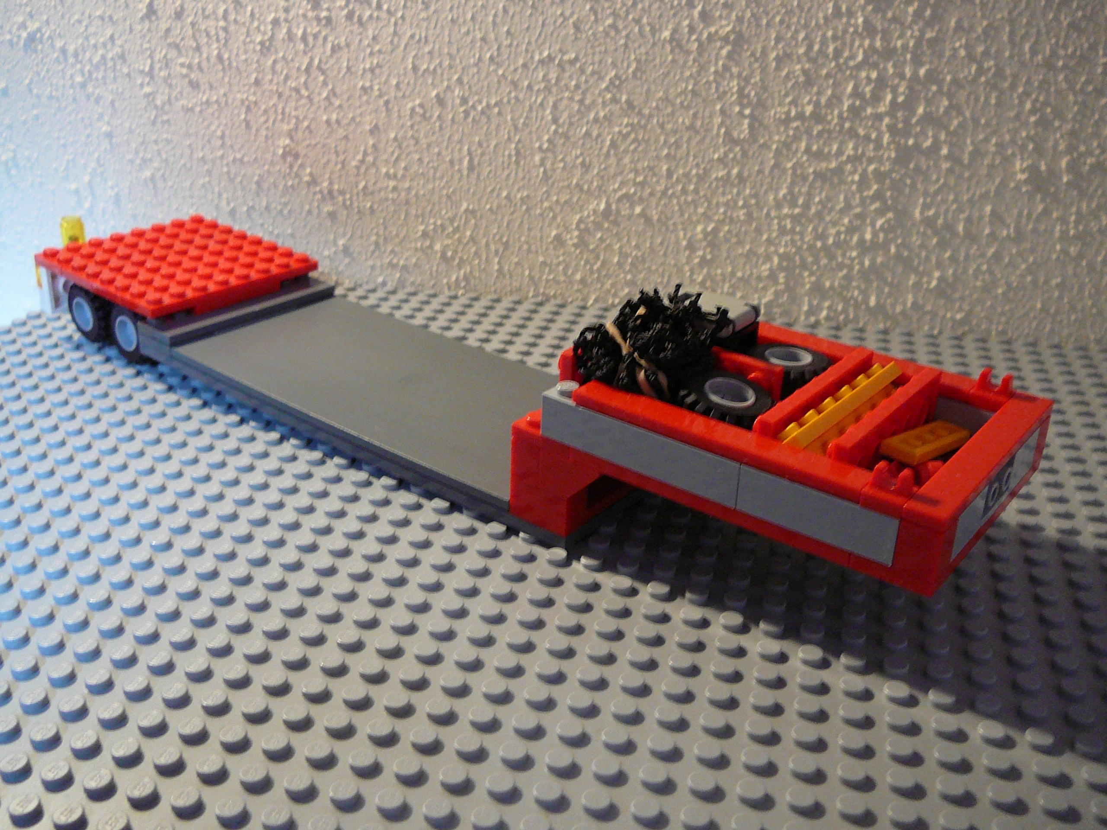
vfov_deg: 40.7
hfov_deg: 52.6
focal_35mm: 35
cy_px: 415
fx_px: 1119
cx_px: 554
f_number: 2.8
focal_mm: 5.2
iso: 200
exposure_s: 1/30
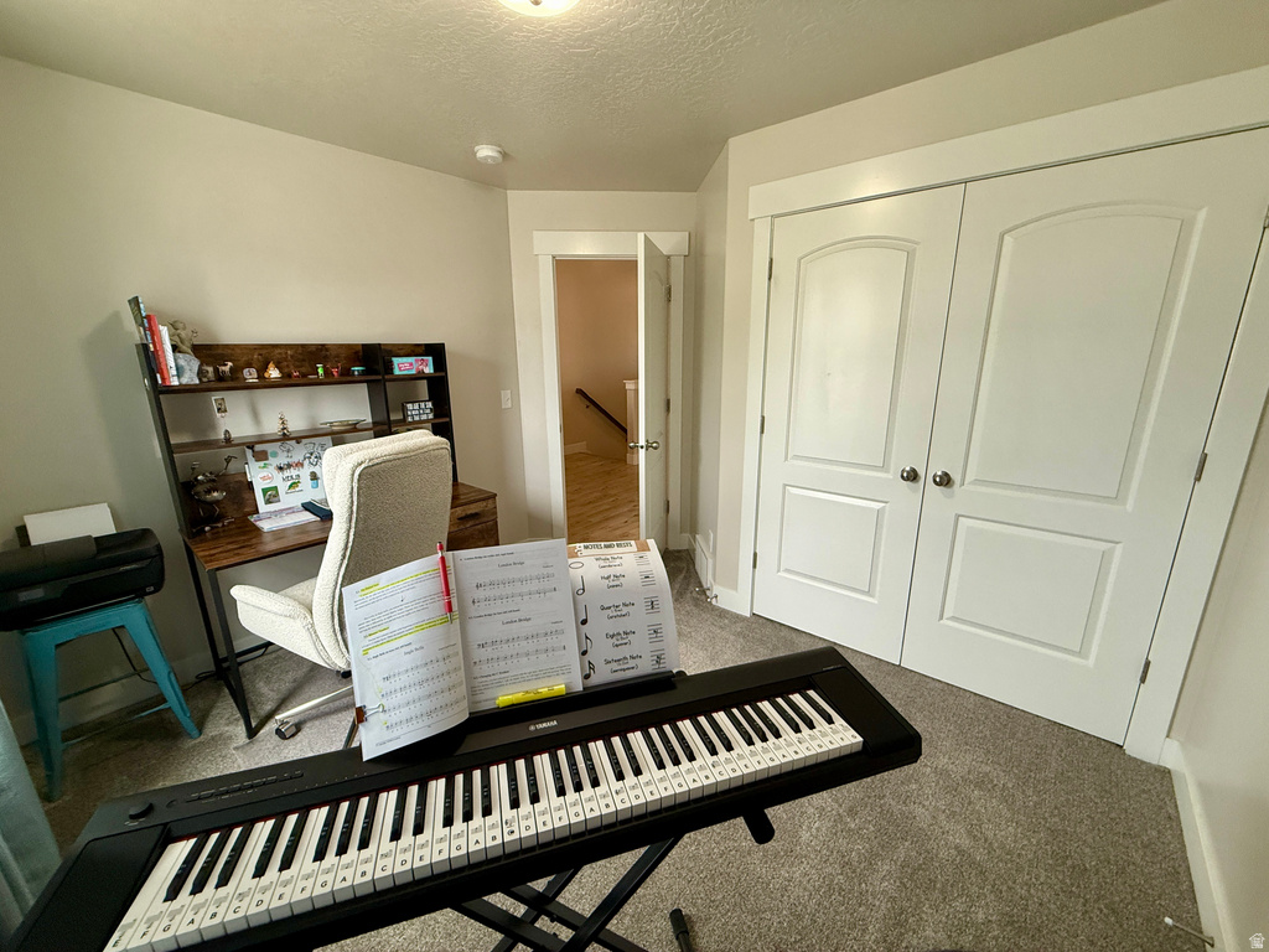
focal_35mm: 14
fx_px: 513
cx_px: 634
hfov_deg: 102.1
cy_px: 476
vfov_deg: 85.7
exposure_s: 1/120
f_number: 2.2
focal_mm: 2.22
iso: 250
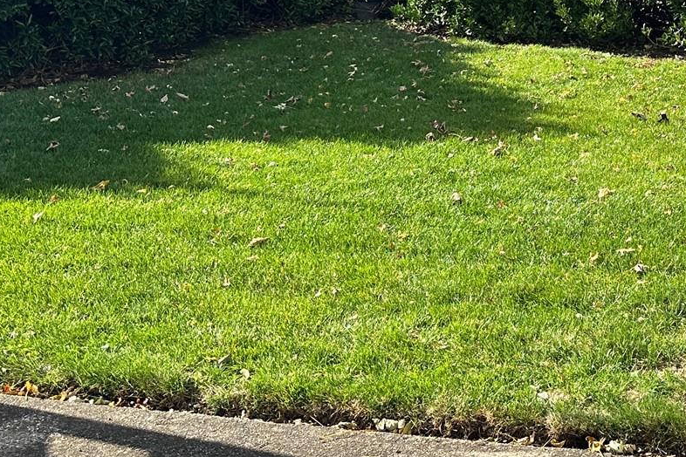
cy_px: 18
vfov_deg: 20.4
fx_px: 1239
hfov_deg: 28.8
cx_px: 703
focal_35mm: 65
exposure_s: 1/1916
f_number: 1.78
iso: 80
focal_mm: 6.86
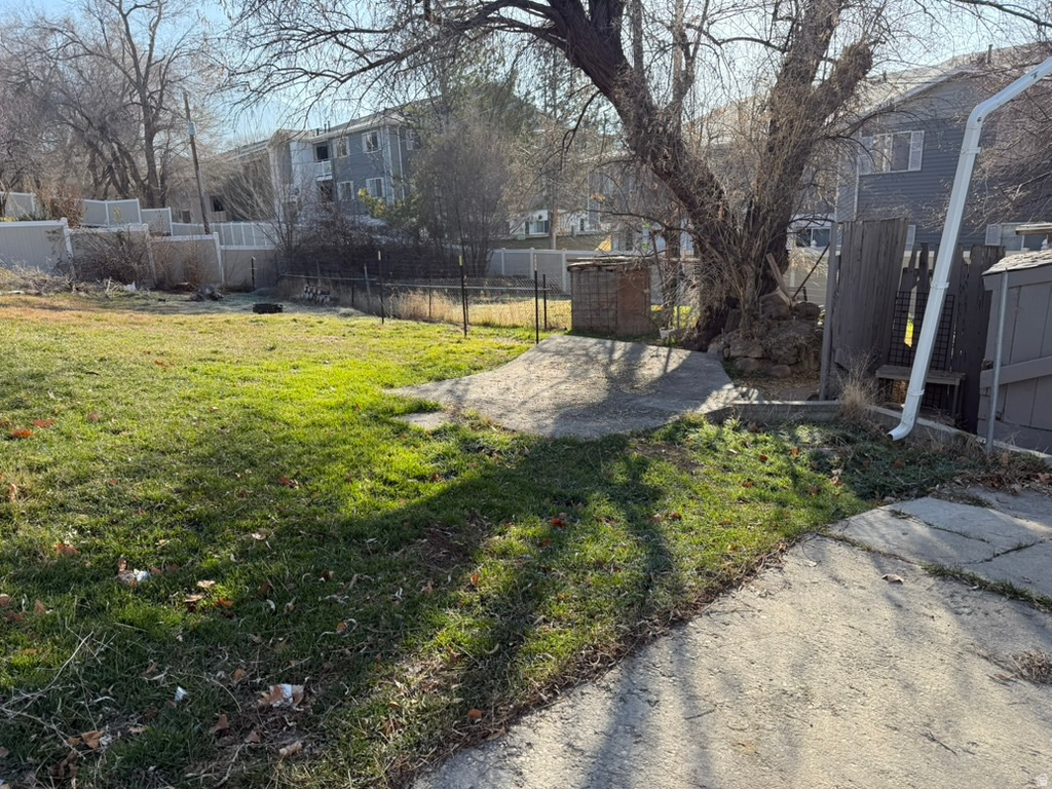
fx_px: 729
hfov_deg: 71.6
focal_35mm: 24
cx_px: 526
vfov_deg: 56.8
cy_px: 394
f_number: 1.78
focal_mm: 6.76
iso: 100
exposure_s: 1/1855
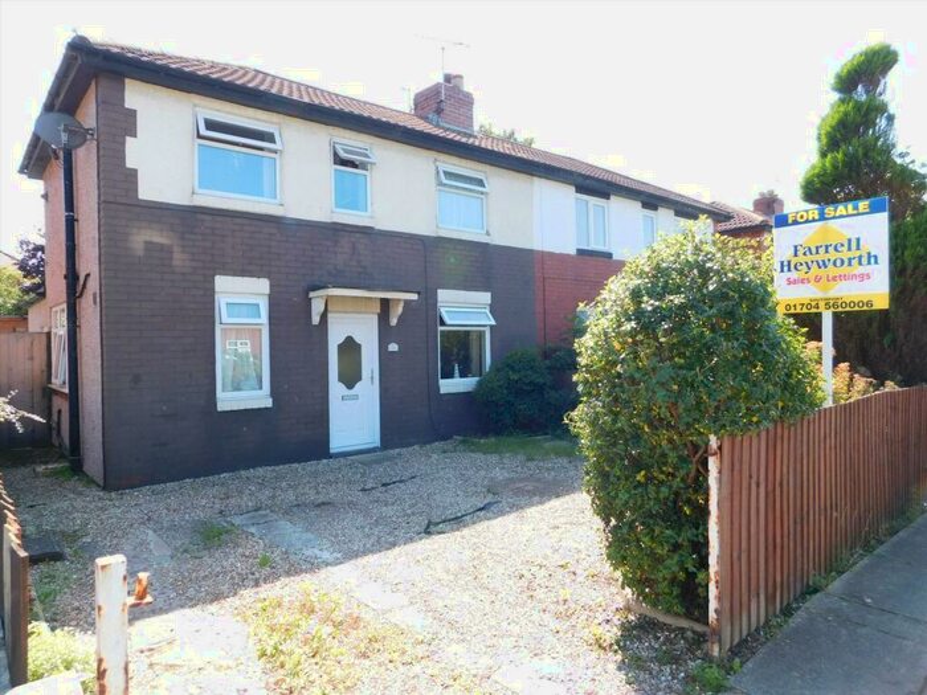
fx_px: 616
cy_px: 348
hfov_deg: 73.9
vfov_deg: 58.9
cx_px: 464
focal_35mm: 23
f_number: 3
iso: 125
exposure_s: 1/320
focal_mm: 4
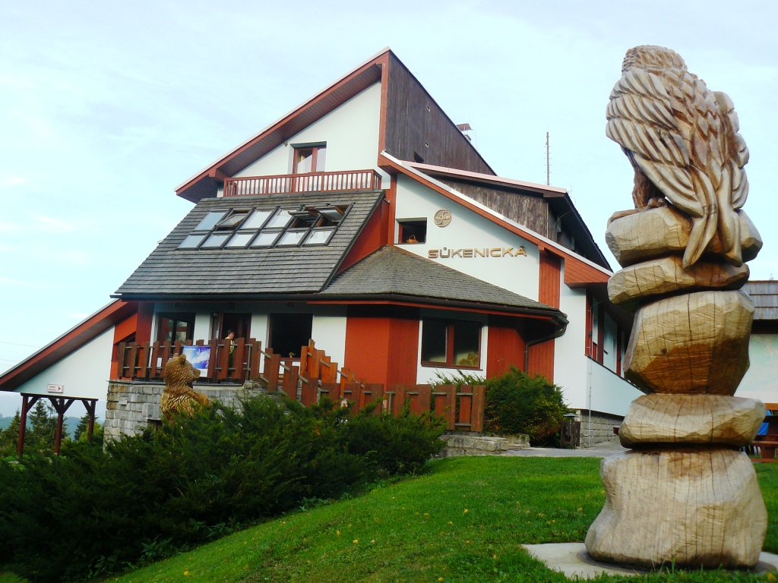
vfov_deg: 39.7
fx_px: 809
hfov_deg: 51.4
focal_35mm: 36
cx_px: 389
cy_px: 292
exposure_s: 1/160
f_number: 4
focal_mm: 6
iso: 100
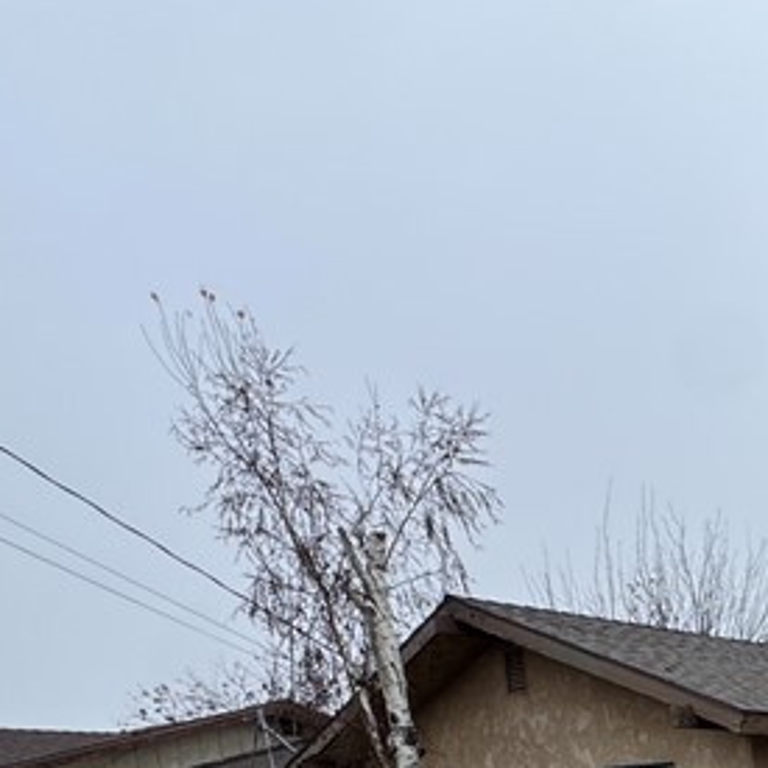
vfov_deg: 29.6
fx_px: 1155
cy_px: 994
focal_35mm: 46
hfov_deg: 26.1
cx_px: 1176
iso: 40
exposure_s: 1/812
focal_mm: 2.22
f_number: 2.2
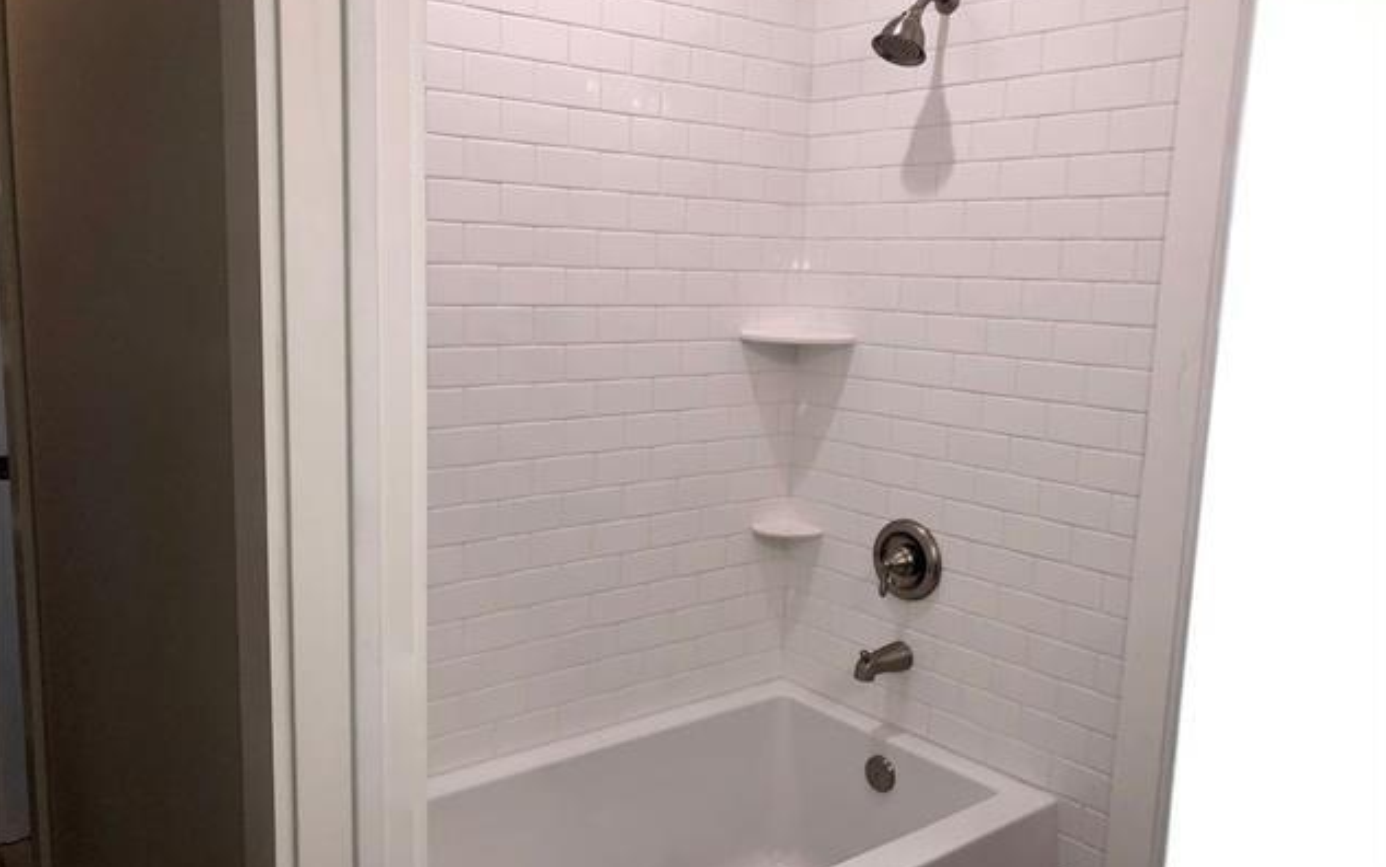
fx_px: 1133
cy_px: 460
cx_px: 690
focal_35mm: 30
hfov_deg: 62.9
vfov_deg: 41.8
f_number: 1.8
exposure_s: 1/120
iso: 40
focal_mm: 3.99
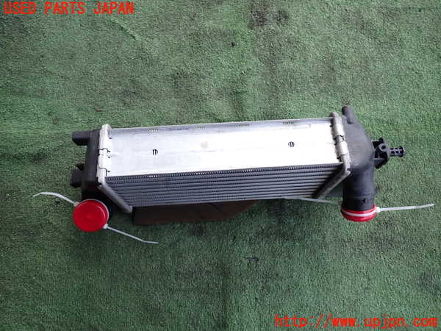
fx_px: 318
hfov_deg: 69.4
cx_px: 220
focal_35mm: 25
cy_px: 166
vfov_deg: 54.9
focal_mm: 4.5
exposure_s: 1/200
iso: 100
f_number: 2
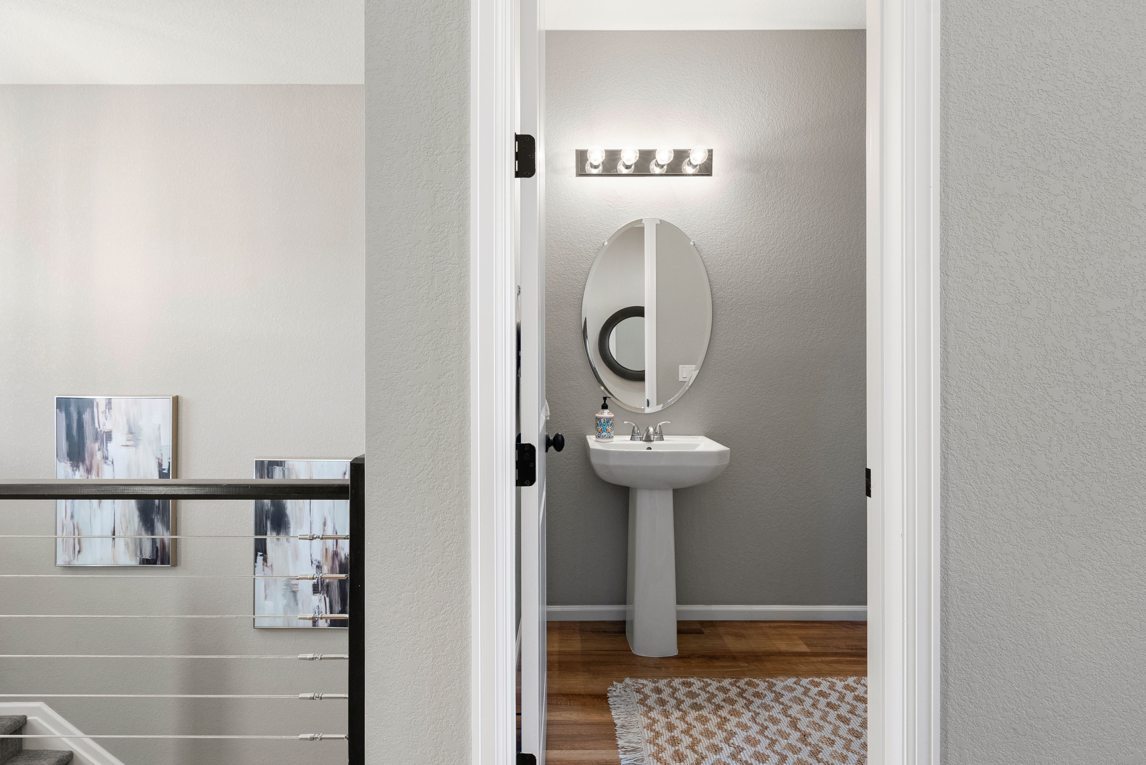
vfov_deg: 70.5
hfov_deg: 93.2
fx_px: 541
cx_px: 573
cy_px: 382
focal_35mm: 17
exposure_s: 1/6
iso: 640
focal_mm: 17
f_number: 8
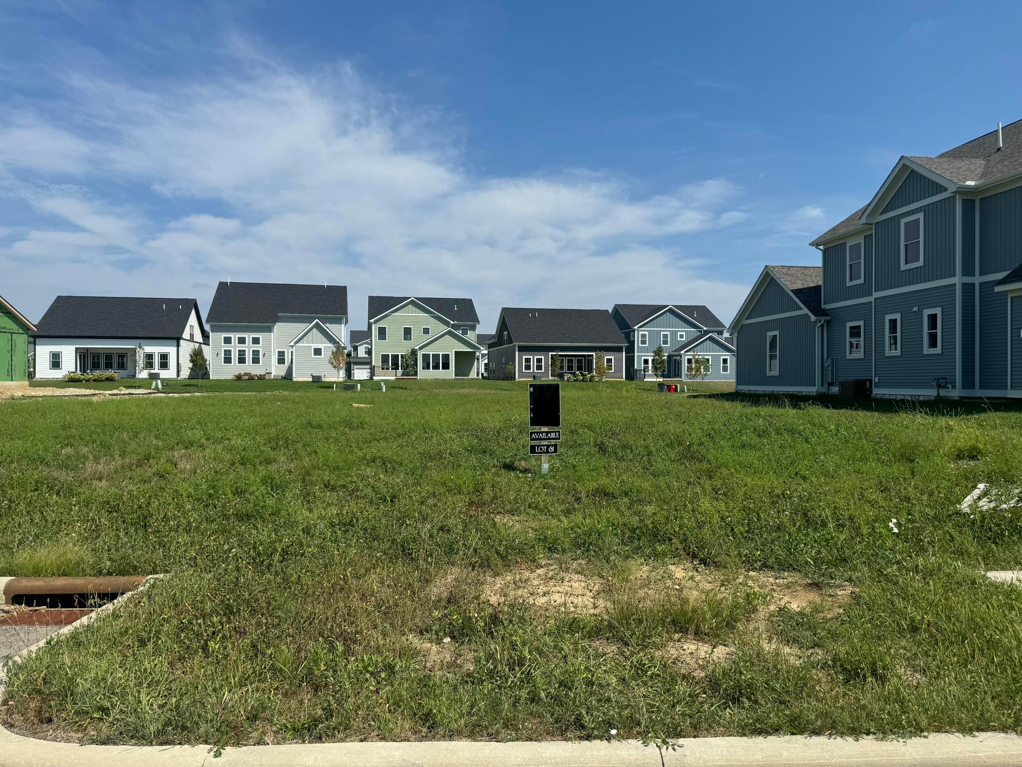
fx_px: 709
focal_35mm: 24
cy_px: 384
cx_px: 511
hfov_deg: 71.6
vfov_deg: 56.8
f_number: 1.78
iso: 80
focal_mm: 6.76
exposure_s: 1/6410
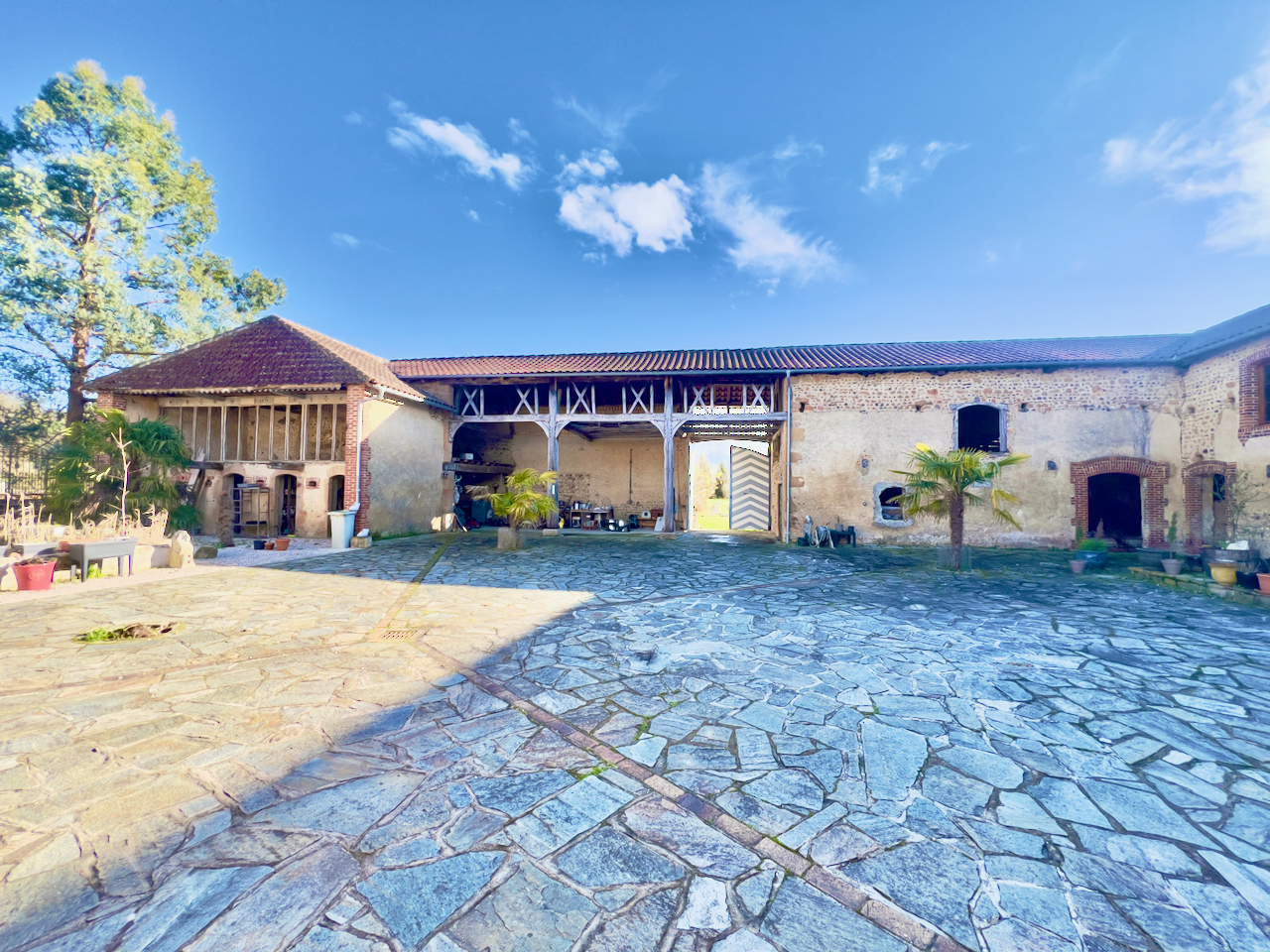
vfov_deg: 89.9
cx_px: 635
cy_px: 476
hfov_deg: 106.2
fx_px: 477
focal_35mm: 13
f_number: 1.8
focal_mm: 1.57
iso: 32
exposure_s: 1/410
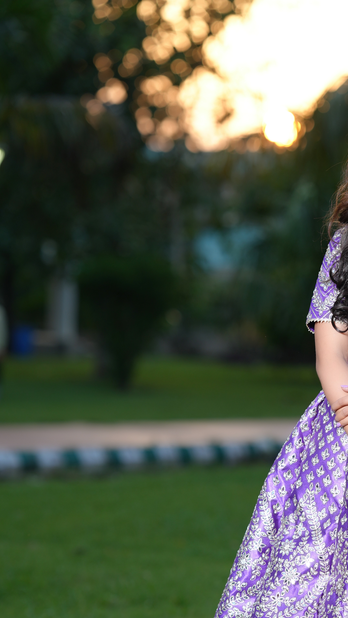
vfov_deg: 13.2
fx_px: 2674
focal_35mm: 163
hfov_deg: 7.4
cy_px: 419
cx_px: 370
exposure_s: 1/200
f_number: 2.2
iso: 100
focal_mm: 85
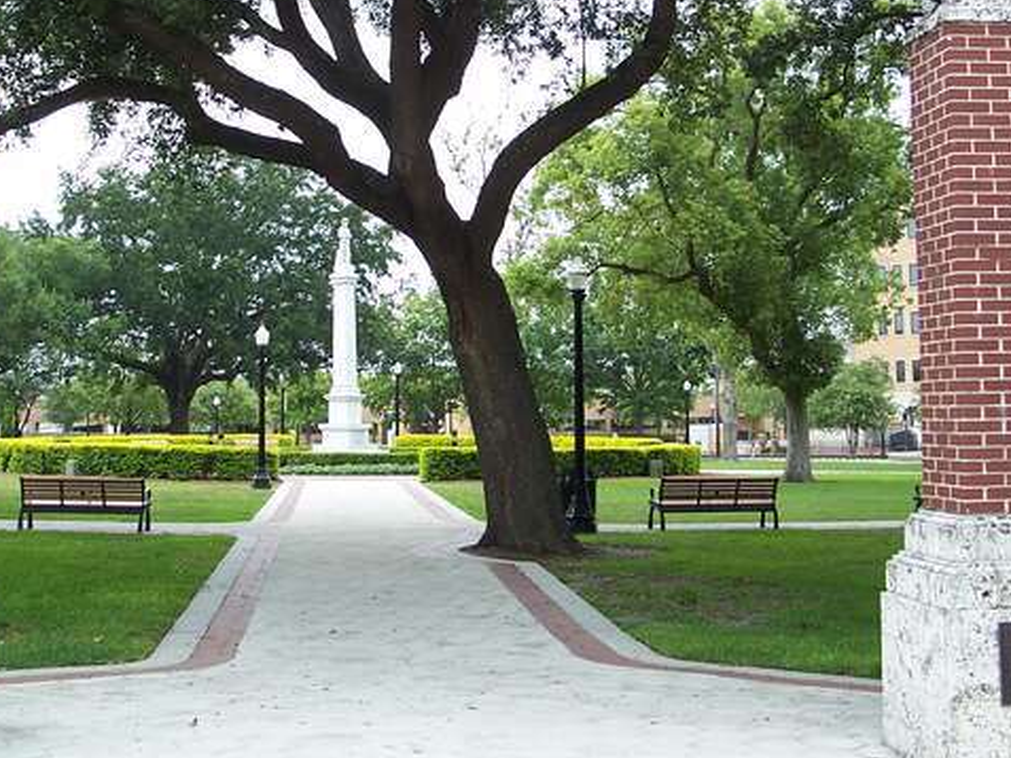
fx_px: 1811
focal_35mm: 62
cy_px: 195
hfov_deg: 31.1
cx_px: 413
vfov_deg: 23.4
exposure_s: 1/250
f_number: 2.8
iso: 64
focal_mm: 7.8
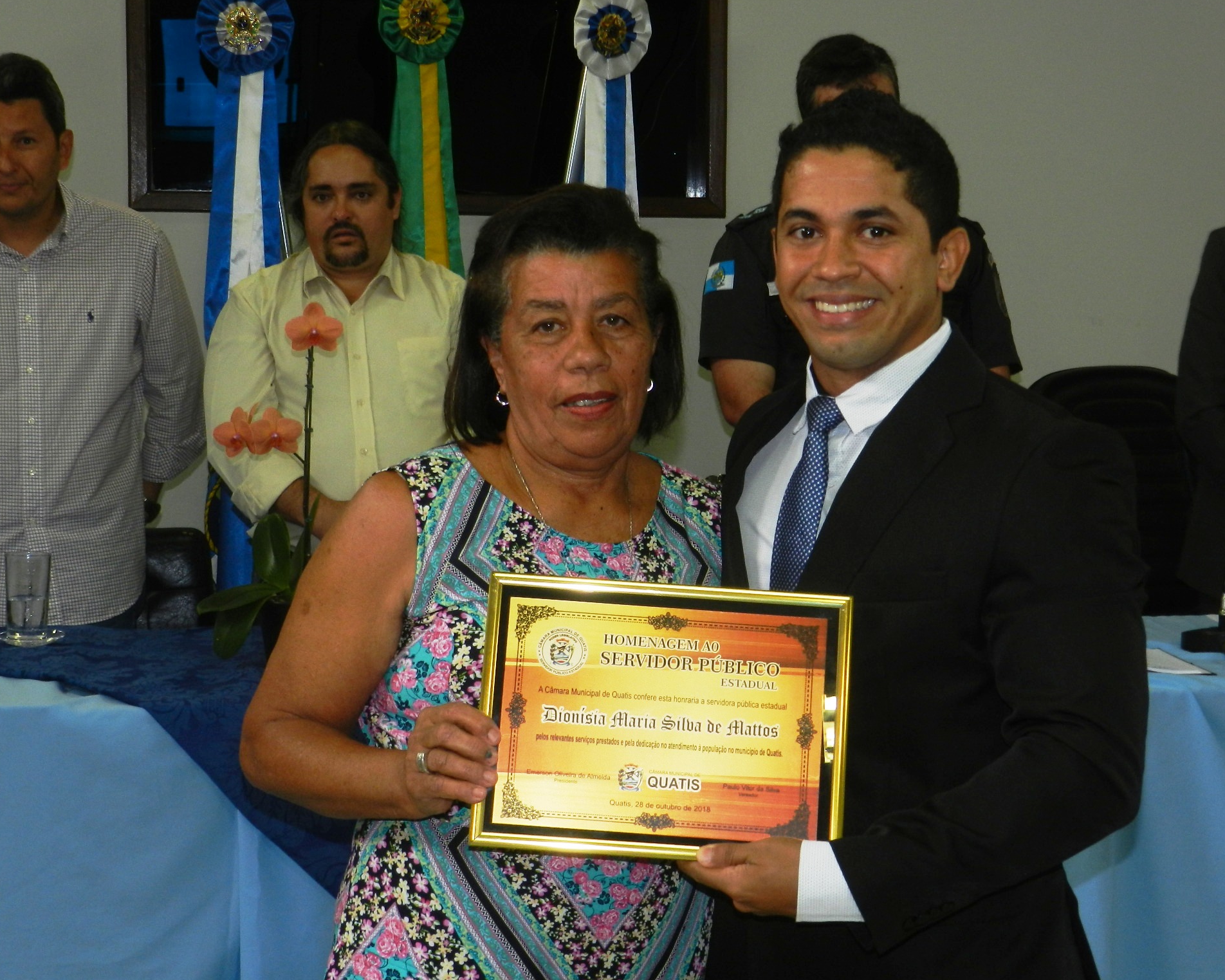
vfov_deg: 24.2
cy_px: 487
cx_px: 619
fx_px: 2284
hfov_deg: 30.0
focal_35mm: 63
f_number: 4.6
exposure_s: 1/30
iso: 200
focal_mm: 10.7
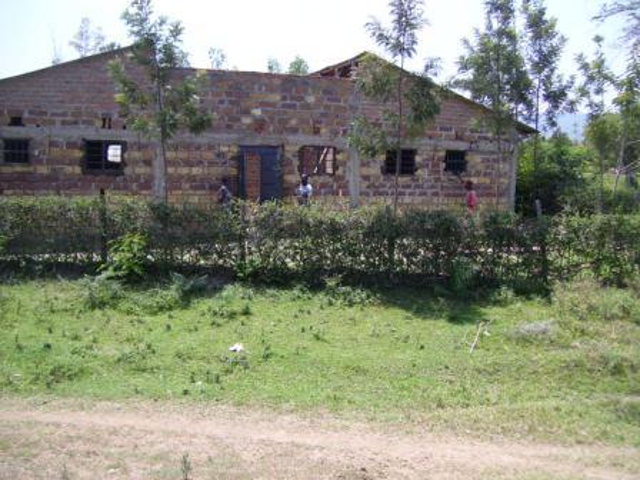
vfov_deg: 38.7
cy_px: 240
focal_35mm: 37
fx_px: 684
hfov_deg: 50.1
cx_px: 320
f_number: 2.7
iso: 80
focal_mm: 6
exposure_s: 1/750
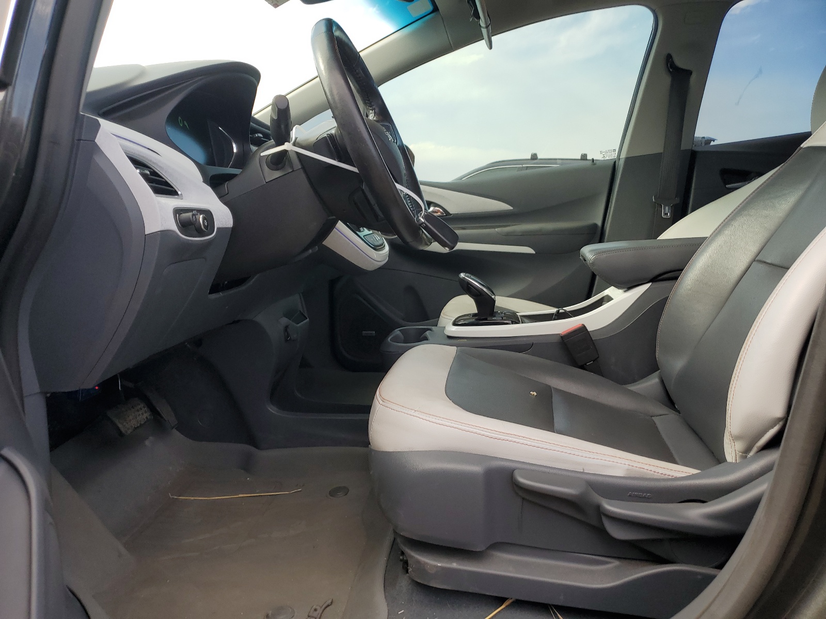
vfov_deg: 53.1
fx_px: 620
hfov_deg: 67.3
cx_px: 413
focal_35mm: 26
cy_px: 310
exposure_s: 1/455
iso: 50
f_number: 1.5
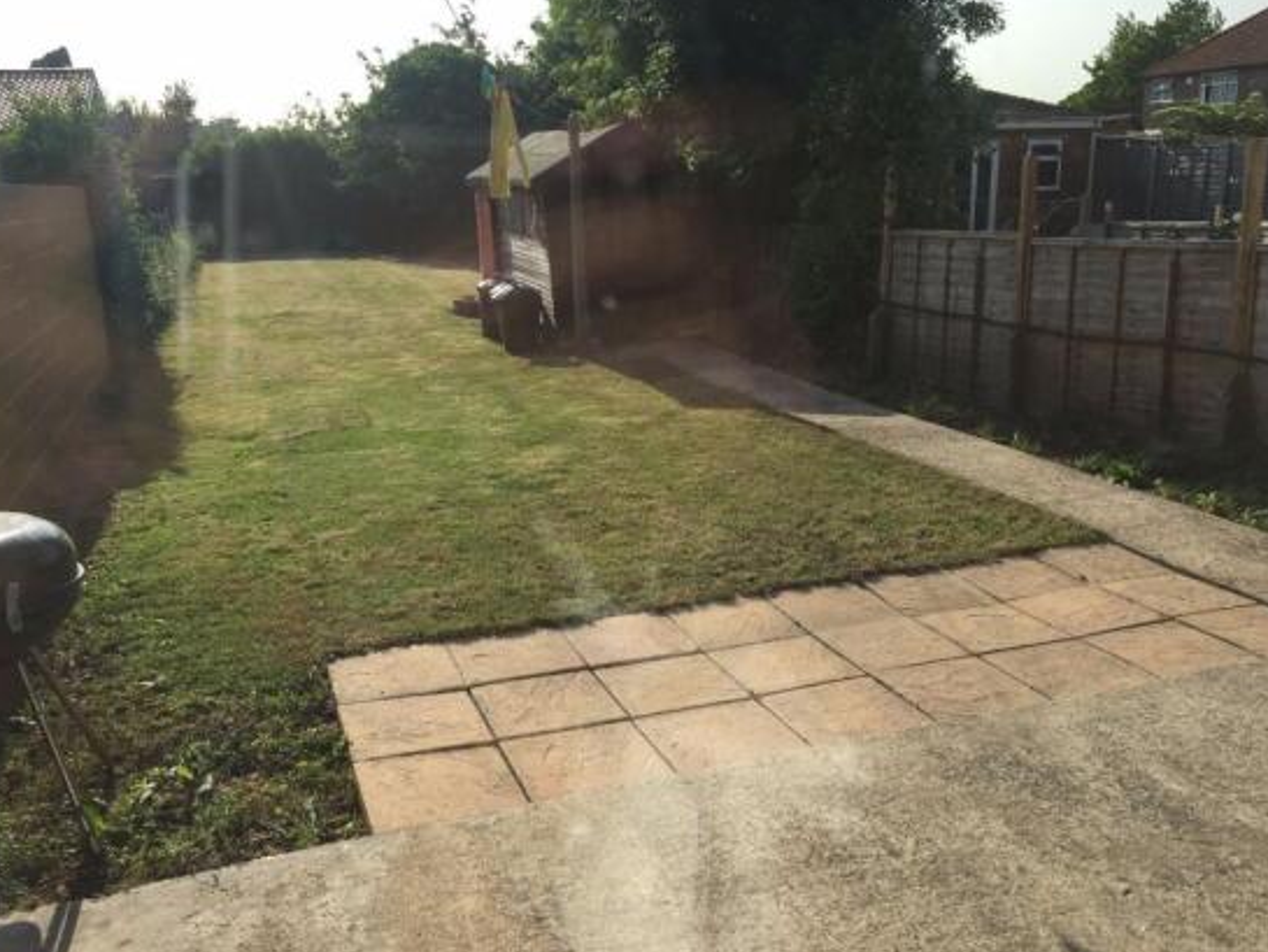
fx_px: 1136
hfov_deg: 58.3
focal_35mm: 31
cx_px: 650
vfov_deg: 45.5
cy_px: 492
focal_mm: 4.15
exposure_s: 1/1276
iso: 32
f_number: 2.2
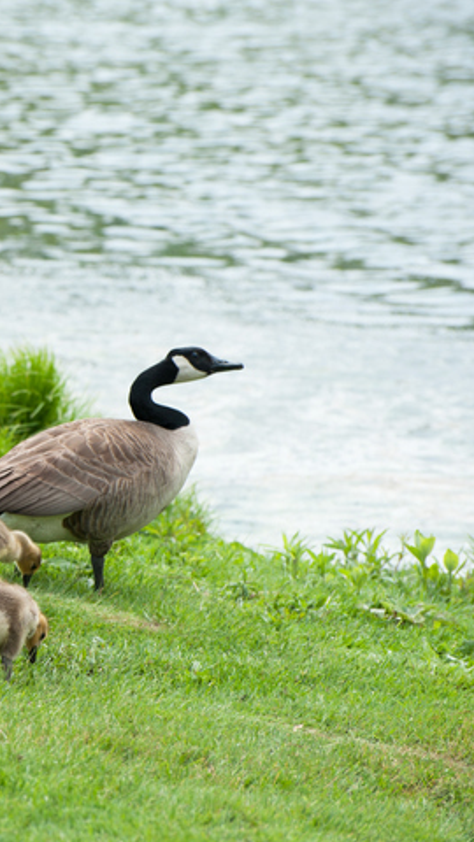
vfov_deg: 8.0
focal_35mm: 269
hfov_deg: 4.5
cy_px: 421
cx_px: -104
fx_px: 6011
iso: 200
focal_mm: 170
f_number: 8
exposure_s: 1/500
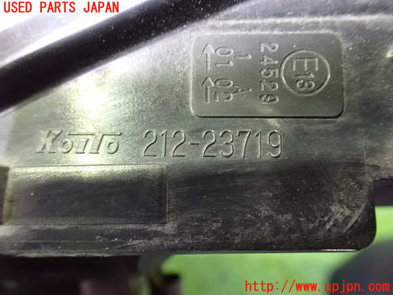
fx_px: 341
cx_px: 196
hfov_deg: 60.0
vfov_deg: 46.8
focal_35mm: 30
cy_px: 148
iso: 1600
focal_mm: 5.4
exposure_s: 1/20
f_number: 2.3
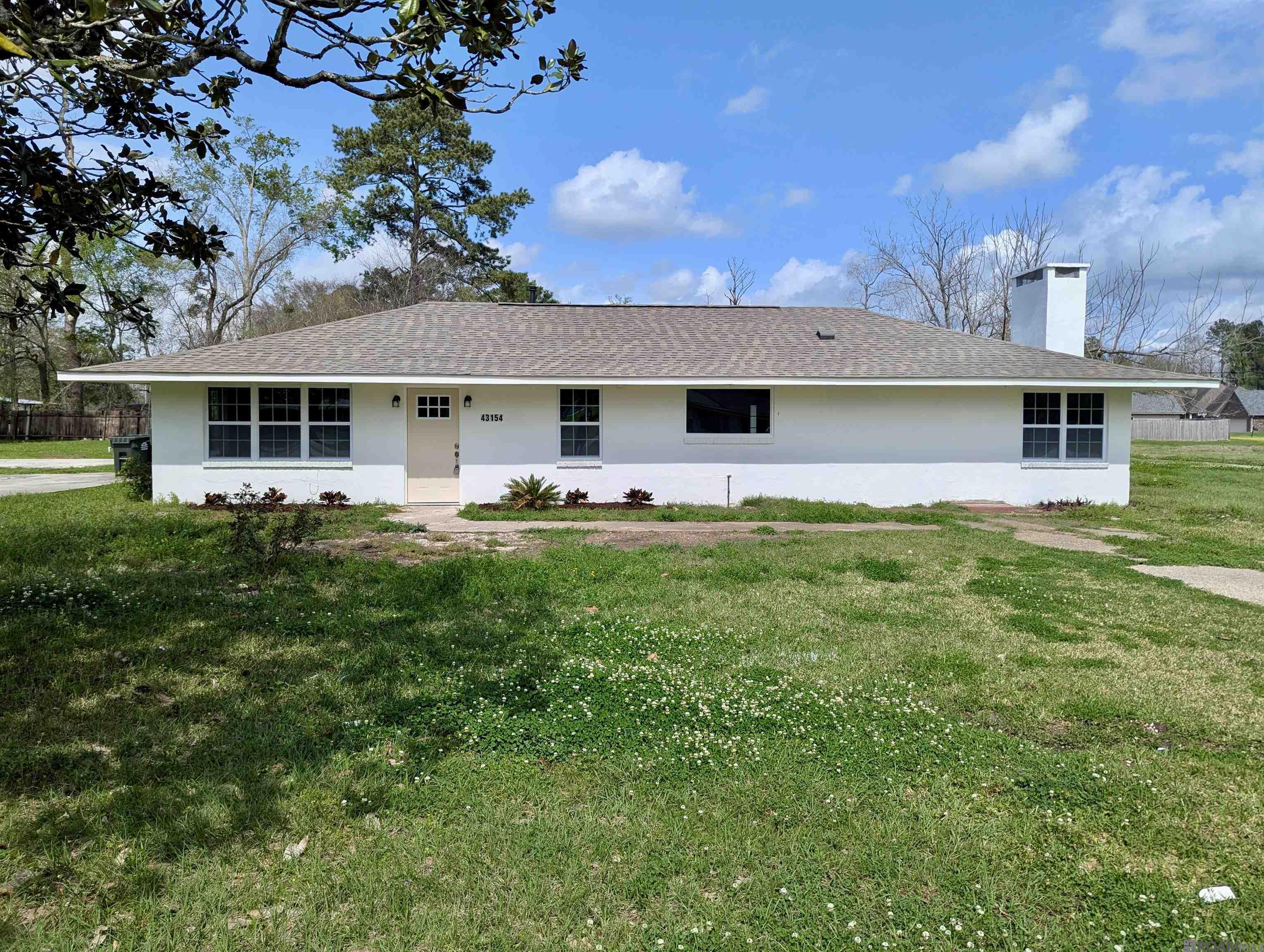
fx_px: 878
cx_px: 632
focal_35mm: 24
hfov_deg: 71.5
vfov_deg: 56.9
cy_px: 476
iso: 42
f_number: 1.85
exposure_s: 1/2632
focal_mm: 6.81
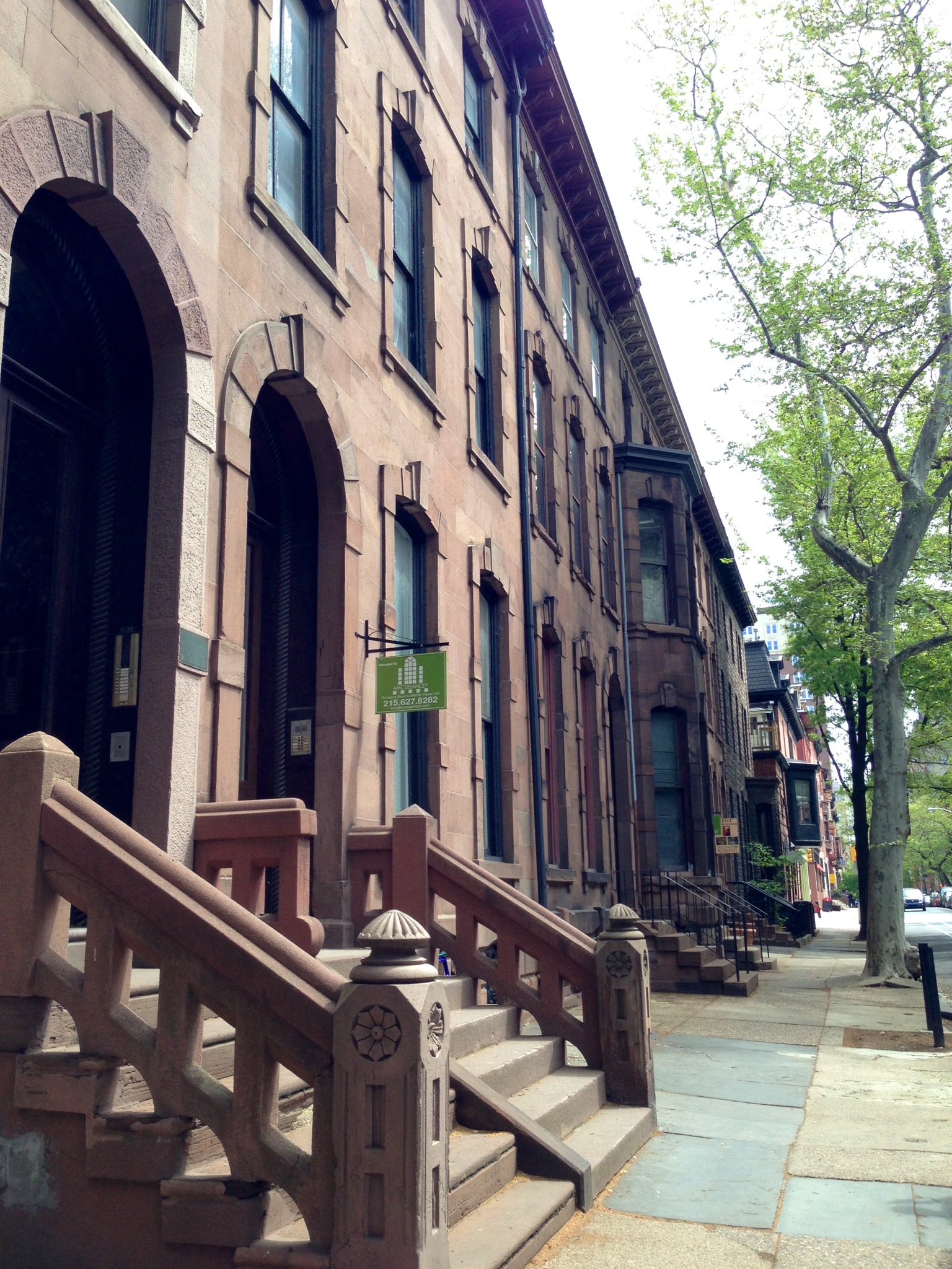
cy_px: 634
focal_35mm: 33
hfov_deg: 42.9
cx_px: 476
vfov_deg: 55.4
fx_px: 1210
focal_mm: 4.13
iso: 50
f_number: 2.4
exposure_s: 1/339
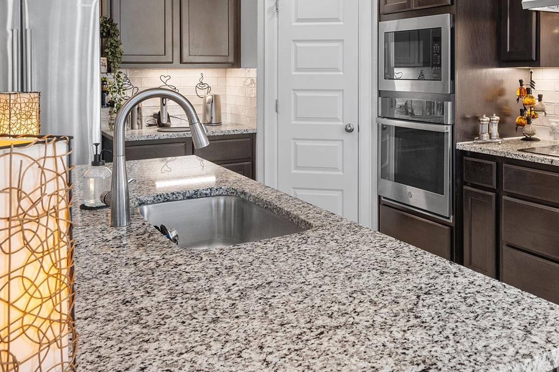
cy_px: 70
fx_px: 559
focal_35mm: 36
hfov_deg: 52.1
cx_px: 374
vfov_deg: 35.5
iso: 400
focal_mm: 21
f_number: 9
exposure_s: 1/15
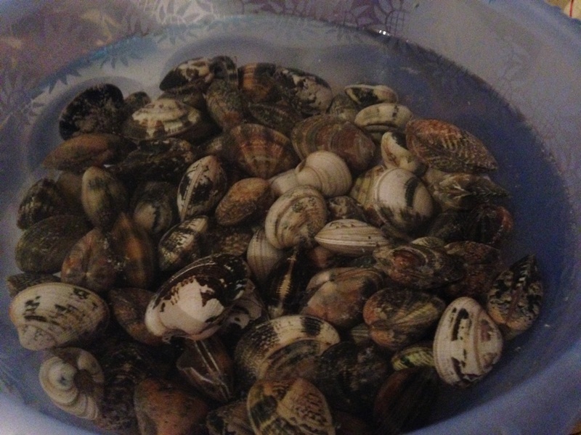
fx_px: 554
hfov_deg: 55.4
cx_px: 290
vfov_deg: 42.9
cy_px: 218
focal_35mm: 33
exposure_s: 1/15
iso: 800
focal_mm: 4.12
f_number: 2.4
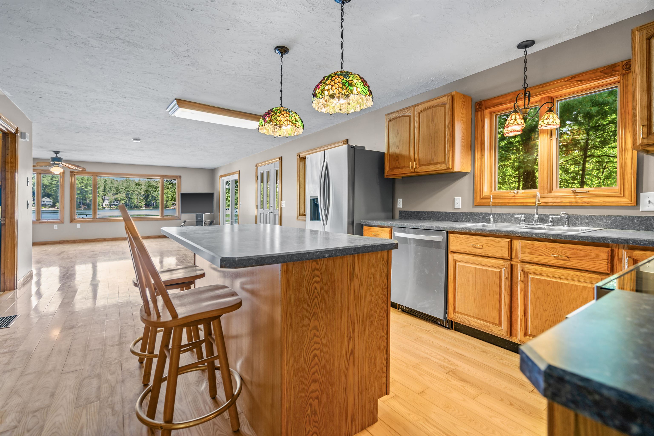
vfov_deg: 73.7
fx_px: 291
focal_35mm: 16
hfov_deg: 96.7
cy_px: 218
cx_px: 327
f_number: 4
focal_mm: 16
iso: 100
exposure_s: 1/5
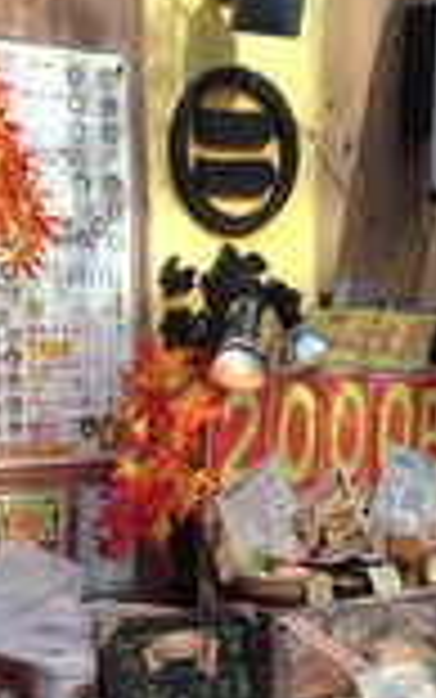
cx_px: 72
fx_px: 1709
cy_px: 540
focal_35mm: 90
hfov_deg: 14.4
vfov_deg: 22.8
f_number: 2.4
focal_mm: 4.12
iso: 50
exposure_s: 1/224
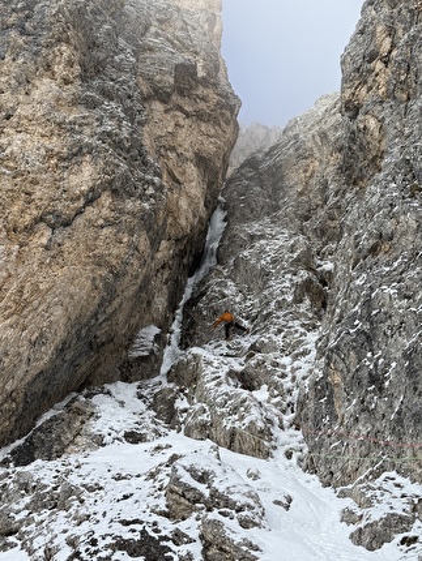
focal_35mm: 48
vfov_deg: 39.6
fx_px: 779
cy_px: 280
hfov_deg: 30.3
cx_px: 211
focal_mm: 6.76
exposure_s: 1/2494
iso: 64
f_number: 1.78
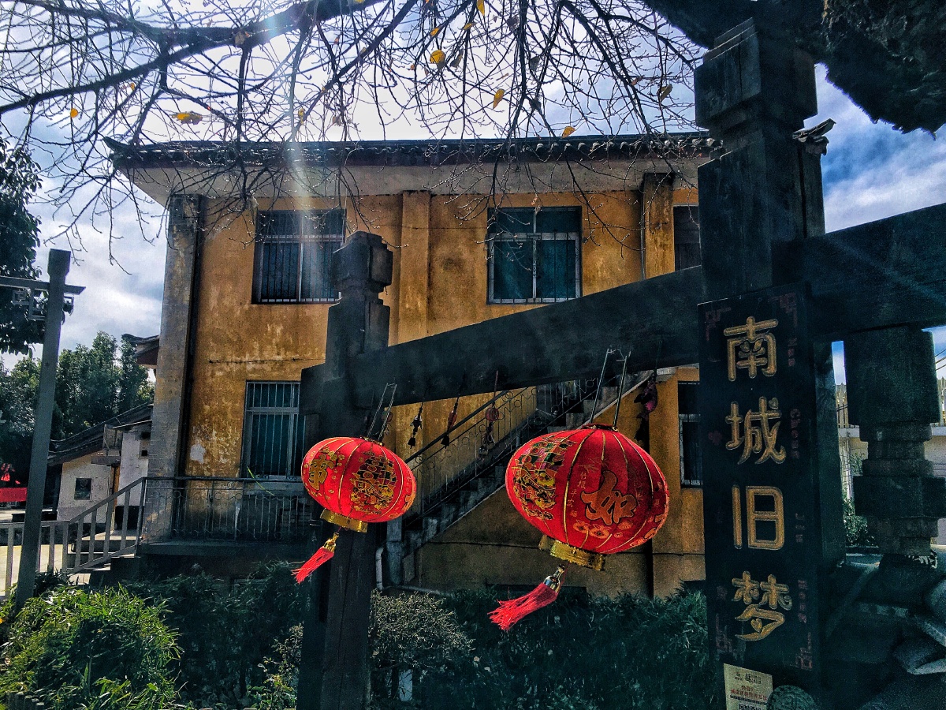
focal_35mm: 29
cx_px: 473
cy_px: 355
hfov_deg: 61.7
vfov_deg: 48.2
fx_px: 793
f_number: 2.2
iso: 25
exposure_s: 1/2137
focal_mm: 4.15
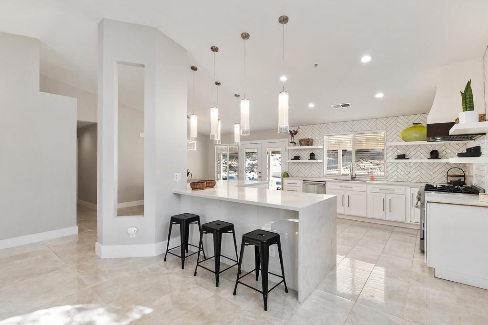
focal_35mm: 15
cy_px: 162
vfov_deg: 77.3
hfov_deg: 100.4
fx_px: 203
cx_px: 244
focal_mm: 10
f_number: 10
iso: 400
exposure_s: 1/30
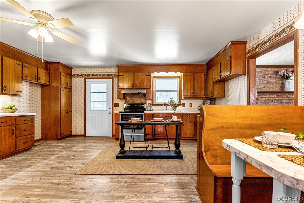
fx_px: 130
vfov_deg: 75.8
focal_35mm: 15
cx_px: 152
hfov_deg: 98.9
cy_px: 102
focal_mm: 15.4
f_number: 7.1
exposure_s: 1/30
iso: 800
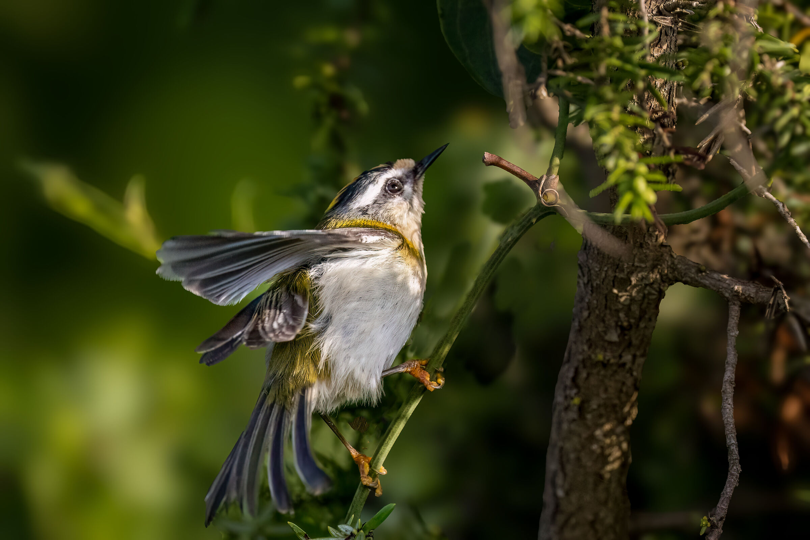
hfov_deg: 2.8
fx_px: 16870
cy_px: 270
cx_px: 405
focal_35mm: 750
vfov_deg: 1.8
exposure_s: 1/3200
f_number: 7.1
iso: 4500
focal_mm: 500
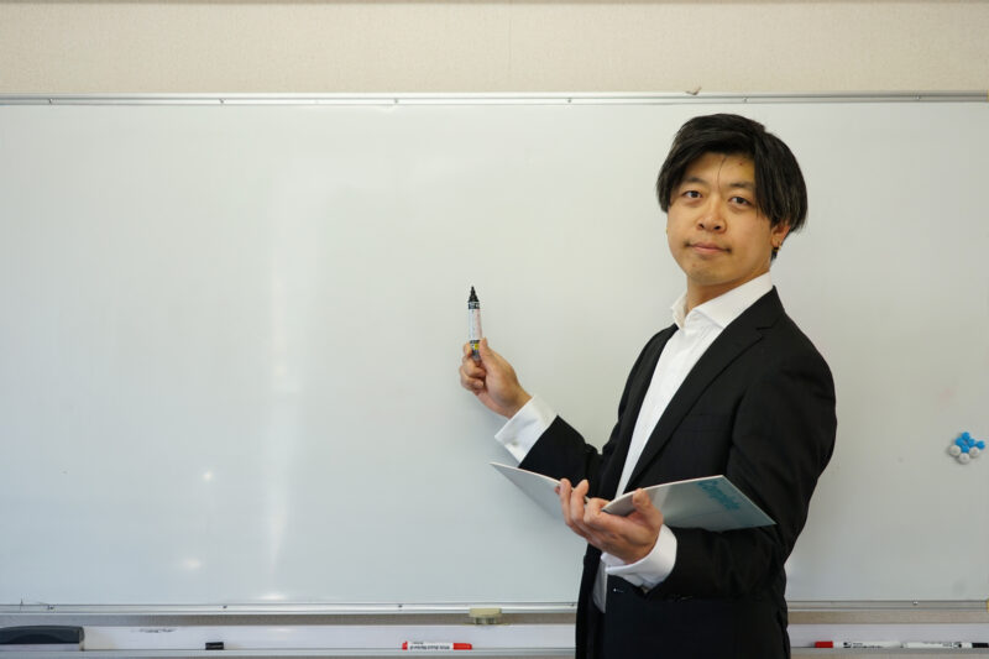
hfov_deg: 32.4
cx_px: 494
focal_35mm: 62
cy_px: 330
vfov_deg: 21.9
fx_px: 1703
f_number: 5
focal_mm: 62
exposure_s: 1/80
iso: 400
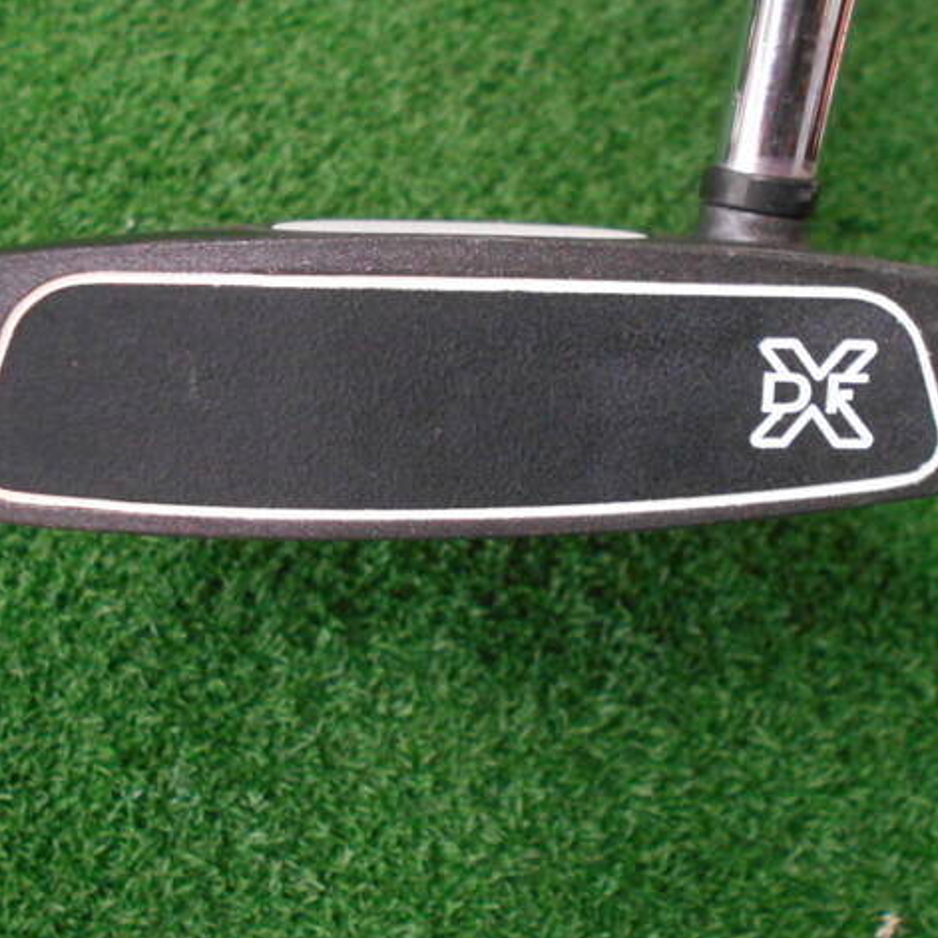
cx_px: 476
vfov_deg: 46.0
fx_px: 1104
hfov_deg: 46.0
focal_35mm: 36
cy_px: 462
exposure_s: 1/40
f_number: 3.4
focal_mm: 5.1
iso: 800
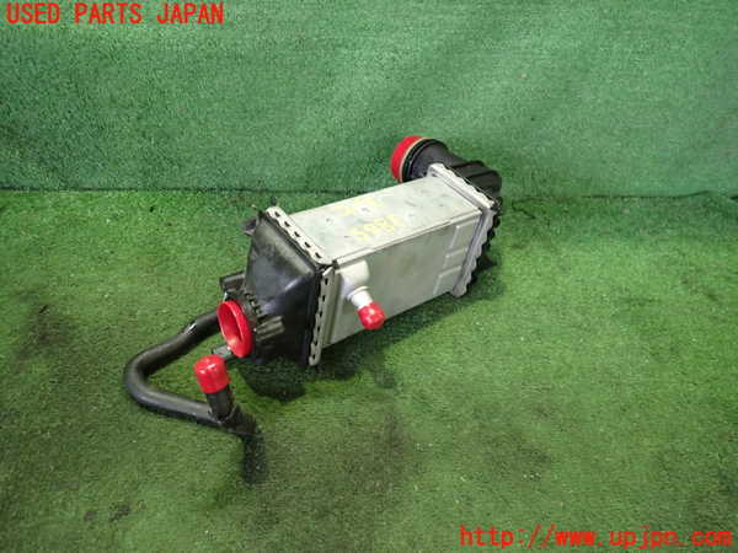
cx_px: 369
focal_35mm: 25
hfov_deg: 69.4
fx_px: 533
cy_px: 276
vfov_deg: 54.9
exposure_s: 1/30
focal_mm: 4.5
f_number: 2
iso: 500
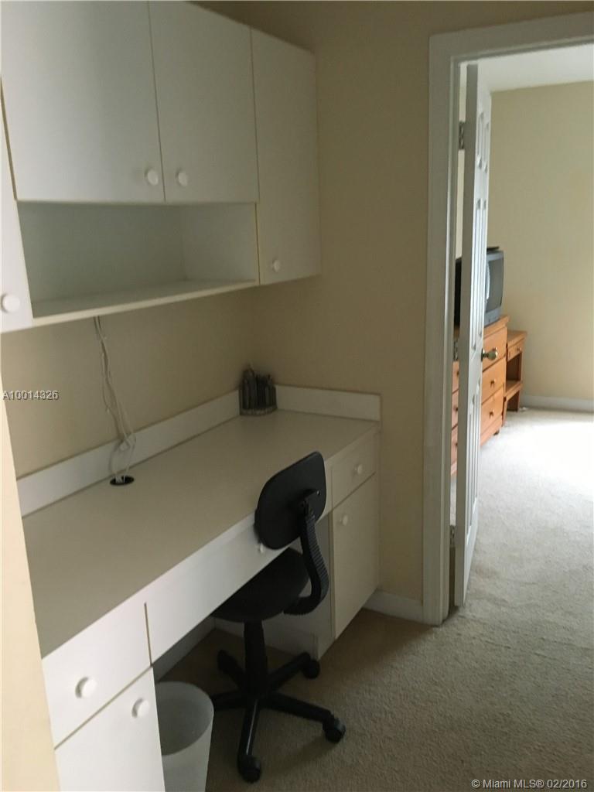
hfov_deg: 48.2
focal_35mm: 29
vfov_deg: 61.7
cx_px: 297
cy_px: 396
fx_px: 664
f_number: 2.2
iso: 200
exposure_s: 1/15
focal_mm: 4.15
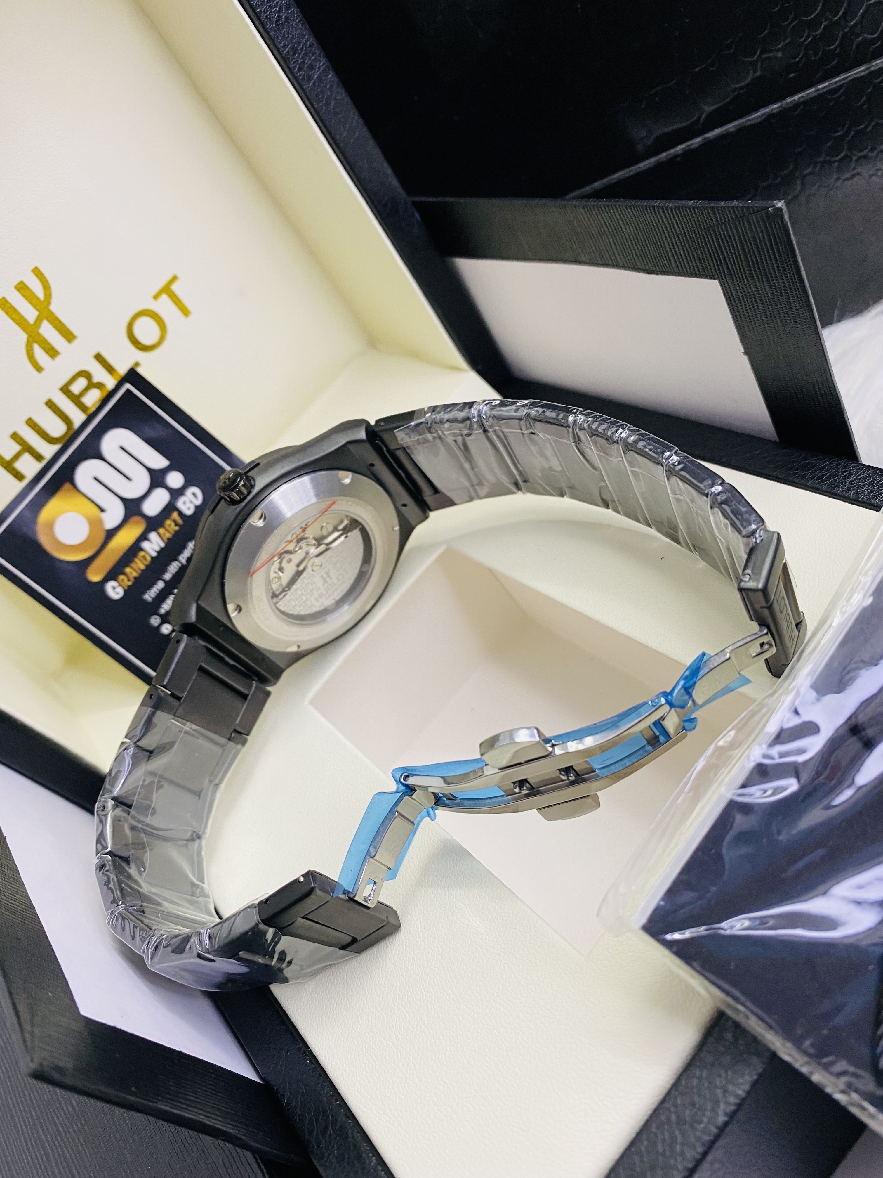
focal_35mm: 26
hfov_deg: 53.1
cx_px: 442
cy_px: 589
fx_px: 884
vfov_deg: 67.3
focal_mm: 4.25
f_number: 1.8
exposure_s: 1/50
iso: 64
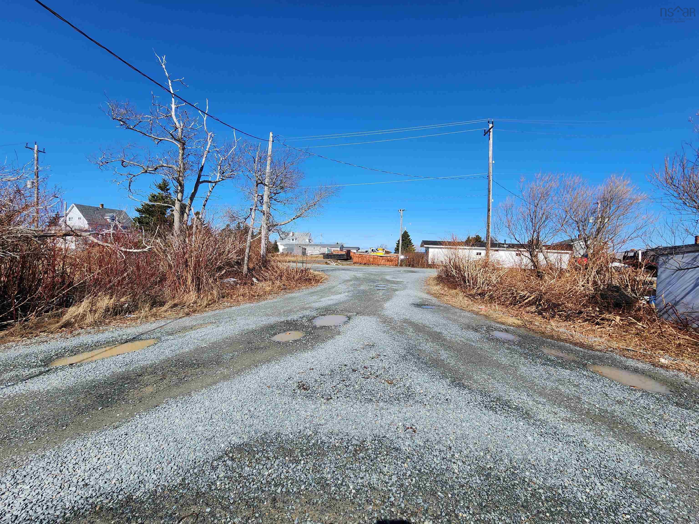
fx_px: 263
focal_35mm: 13
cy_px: 262
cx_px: 350
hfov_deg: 106.2
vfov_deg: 89.9
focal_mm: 2.2
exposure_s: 1/2021
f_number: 2.2
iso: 50
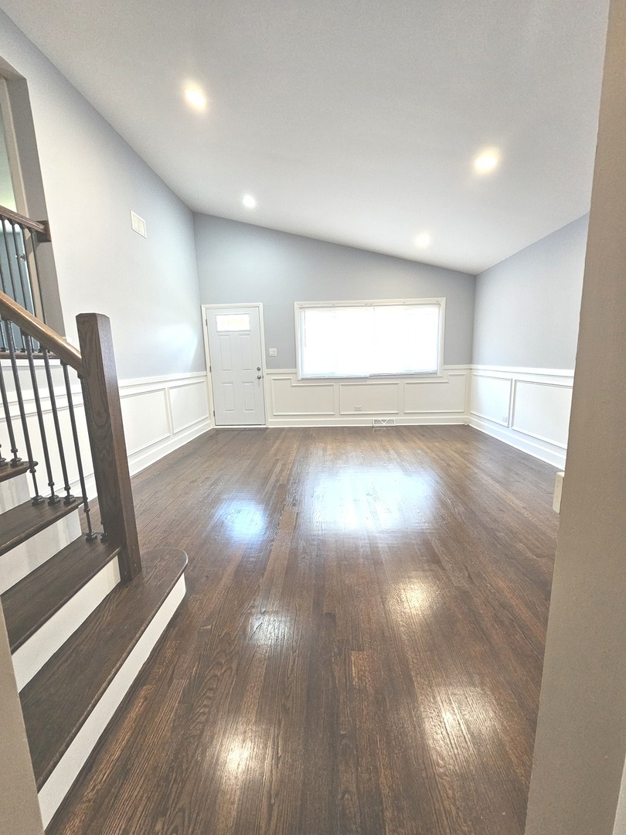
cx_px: 313
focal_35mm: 13
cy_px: 418
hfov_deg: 89.9
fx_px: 313
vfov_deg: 106.2
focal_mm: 2.2
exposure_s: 1/60
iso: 160
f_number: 2.2
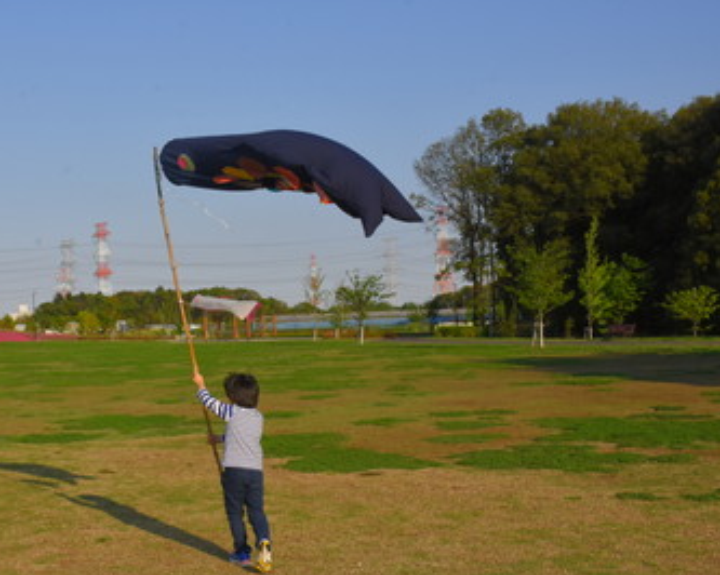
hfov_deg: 33.6
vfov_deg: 27.5
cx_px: 195
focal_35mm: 55
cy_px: 351
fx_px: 1171
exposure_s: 1/320
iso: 400
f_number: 18
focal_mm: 26
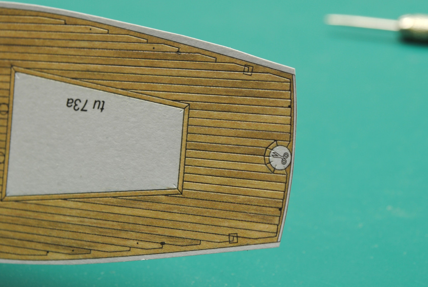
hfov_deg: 24.6
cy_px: 144
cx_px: 214
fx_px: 982
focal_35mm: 82
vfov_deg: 16.6
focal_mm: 55
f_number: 11
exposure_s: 1/3
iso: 100
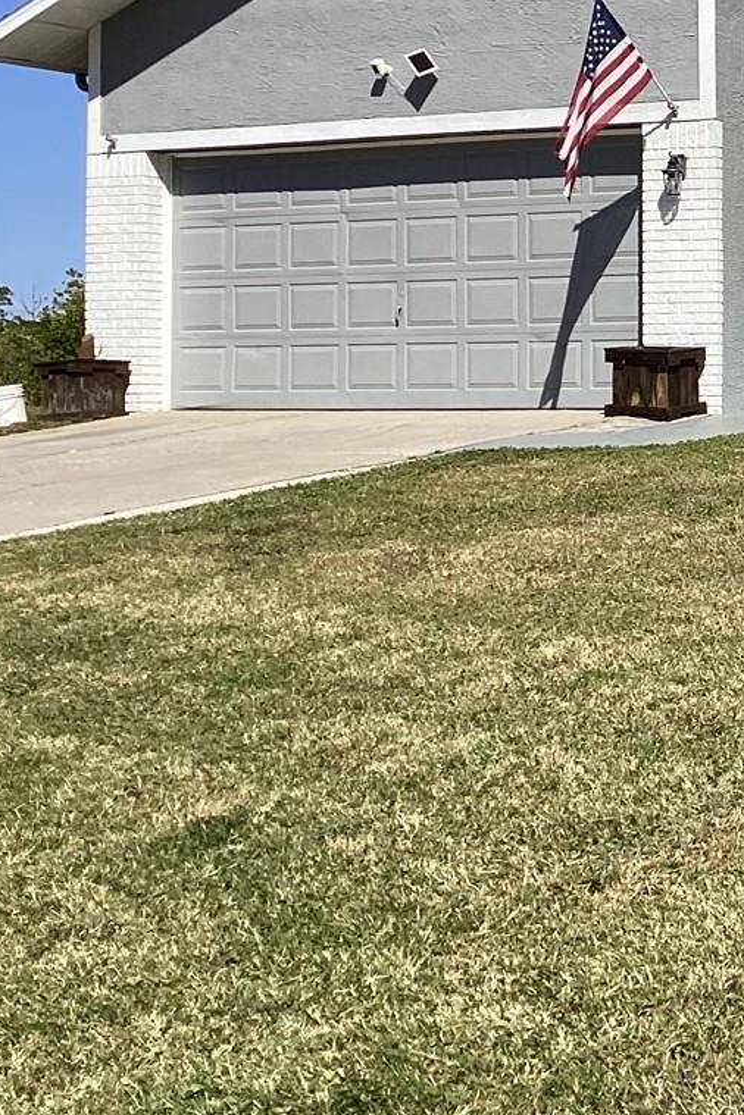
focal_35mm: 68
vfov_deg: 29.4
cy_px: 351
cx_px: 1144
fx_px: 2108
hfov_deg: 17.7
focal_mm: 3.3
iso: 25
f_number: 2.4
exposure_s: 1/1894
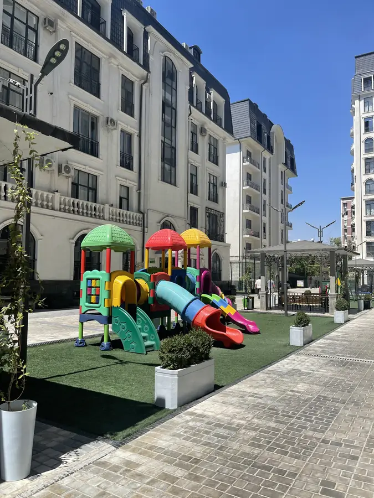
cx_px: 187
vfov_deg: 69.4
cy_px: 249
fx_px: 360
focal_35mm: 25
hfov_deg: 54.9
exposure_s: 1/3788
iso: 32
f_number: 1.6
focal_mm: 5.1
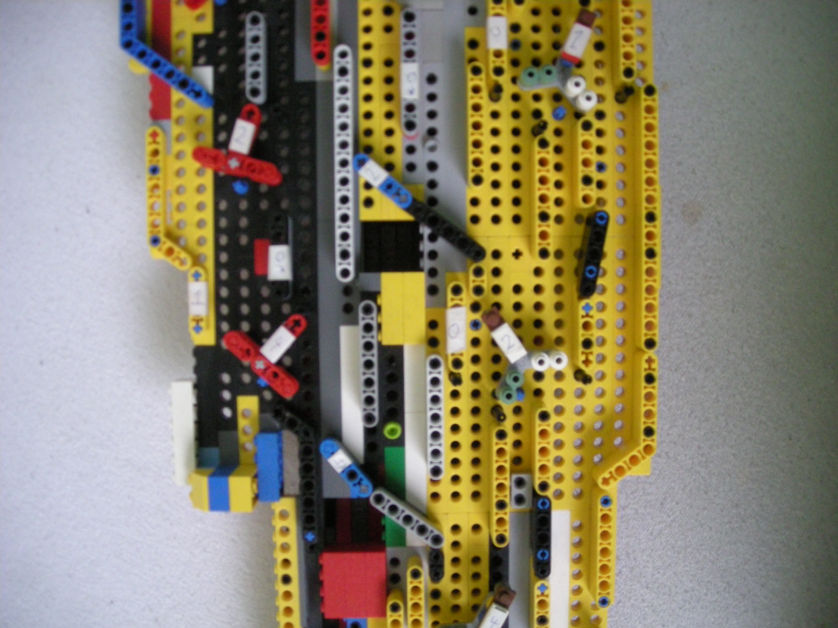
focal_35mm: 35
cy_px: 314
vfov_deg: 40.7
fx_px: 847
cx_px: 419
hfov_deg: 52.6
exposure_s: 1/38.6
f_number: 2.8
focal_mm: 5.7
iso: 400
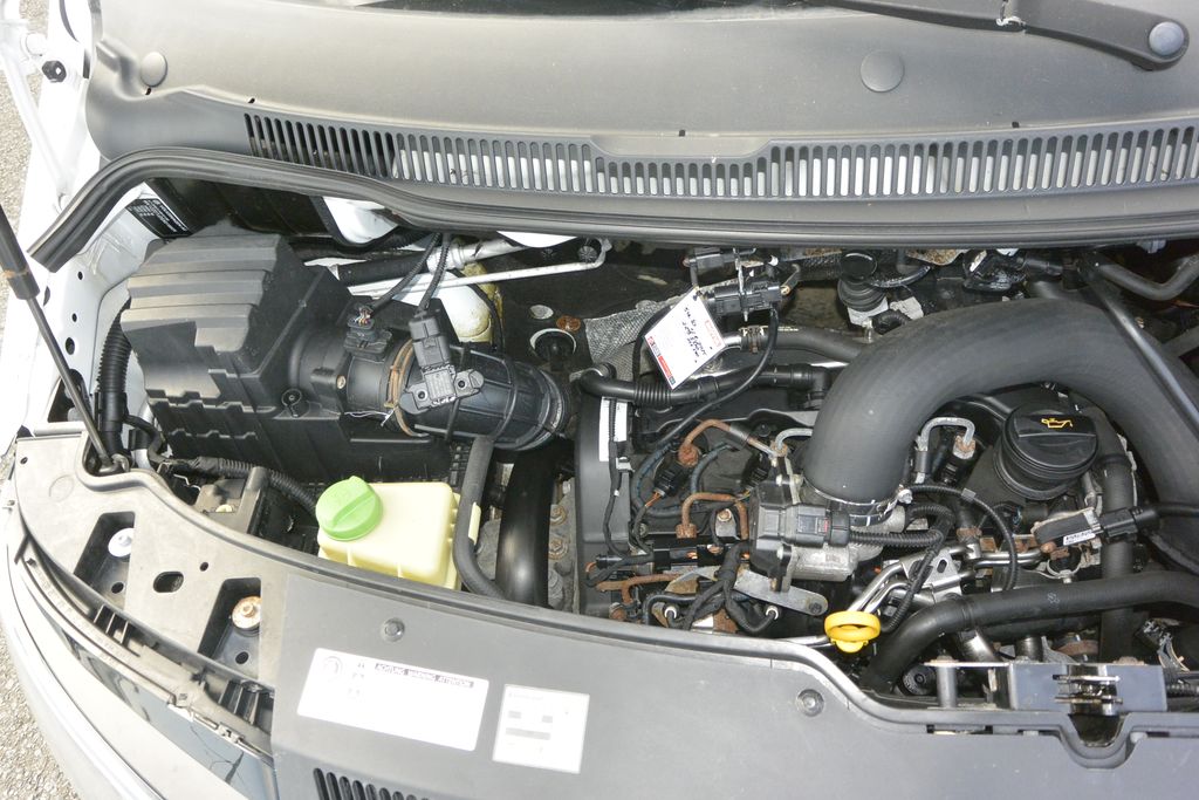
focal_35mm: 29
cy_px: 400
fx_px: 966
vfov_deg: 45.0
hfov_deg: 63.7
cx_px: 600
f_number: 3.5
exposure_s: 1/250
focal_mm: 11
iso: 400
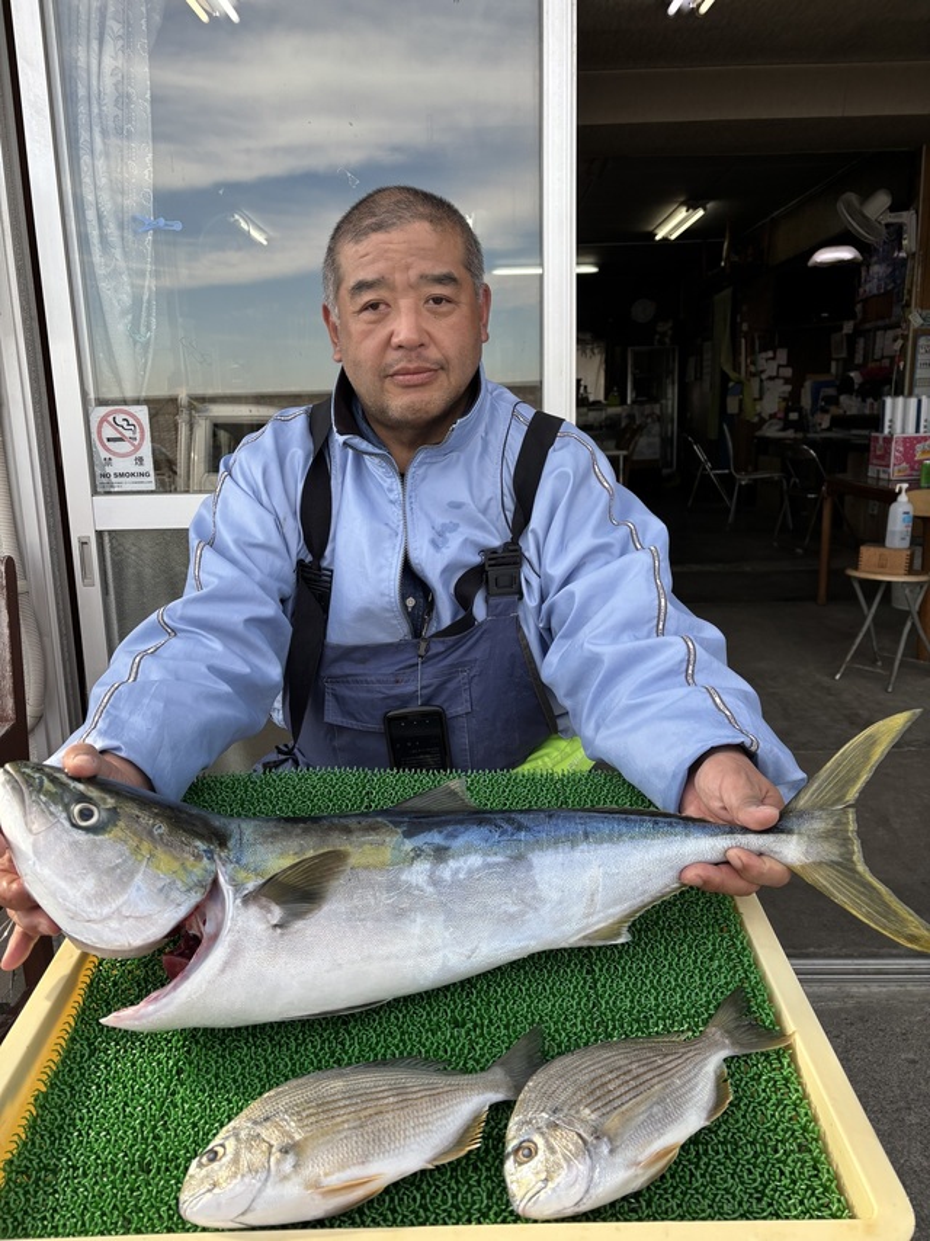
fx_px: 932
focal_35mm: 26
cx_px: 465
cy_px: 620
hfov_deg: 53.0
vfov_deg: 67.3
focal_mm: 5.96
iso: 50
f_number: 1.6
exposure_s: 1/702
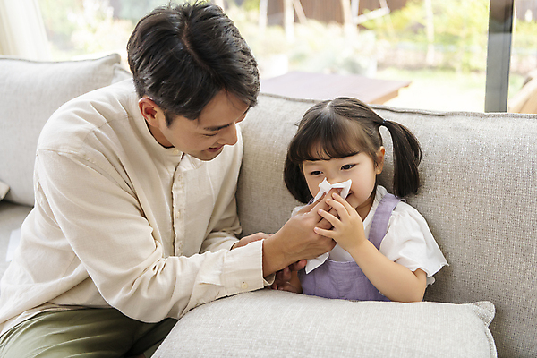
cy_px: 179
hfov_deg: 44.5
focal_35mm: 44
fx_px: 656
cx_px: 268
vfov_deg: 30.5
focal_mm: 44
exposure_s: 1/160
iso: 250
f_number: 2.8
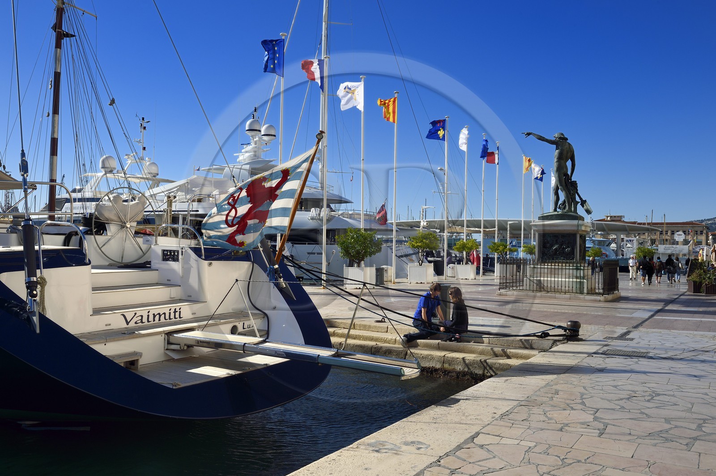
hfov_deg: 58.8
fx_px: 636
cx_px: 358
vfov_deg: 41.0
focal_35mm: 32
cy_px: 238
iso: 200
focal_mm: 32
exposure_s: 1/200
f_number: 14
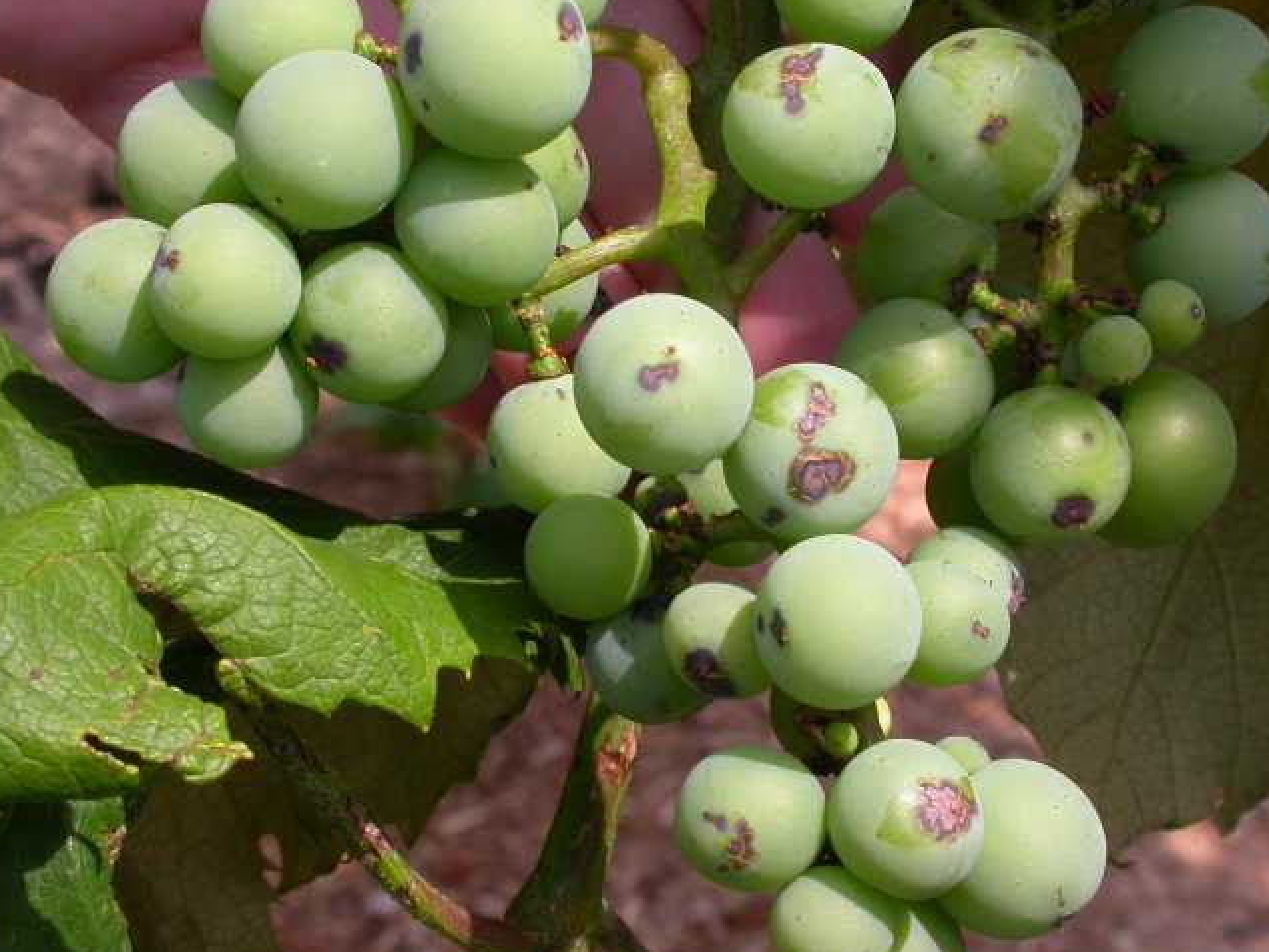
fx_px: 3593
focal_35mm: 98
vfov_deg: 15.1
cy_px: 492
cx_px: 618
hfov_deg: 20.0
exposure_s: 1/198
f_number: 7
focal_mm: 16.2
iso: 100
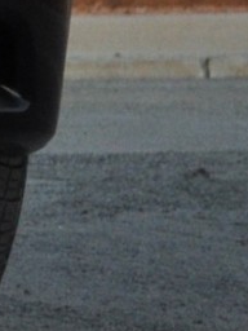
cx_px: -1104
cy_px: -597
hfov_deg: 2.3
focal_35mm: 620
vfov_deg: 3.1
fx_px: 5923
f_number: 5.3
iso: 560
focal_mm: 44
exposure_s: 1/60
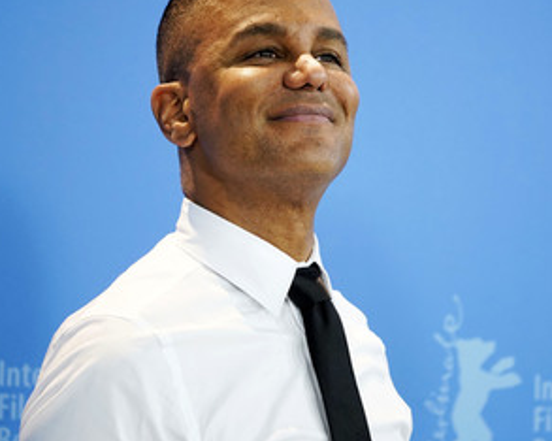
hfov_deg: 6.7
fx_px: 4718
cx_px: 291
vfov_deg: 5.3
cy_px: 198
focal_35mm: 289
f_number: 5.6
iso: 3200
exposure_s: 1/125
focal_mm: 200
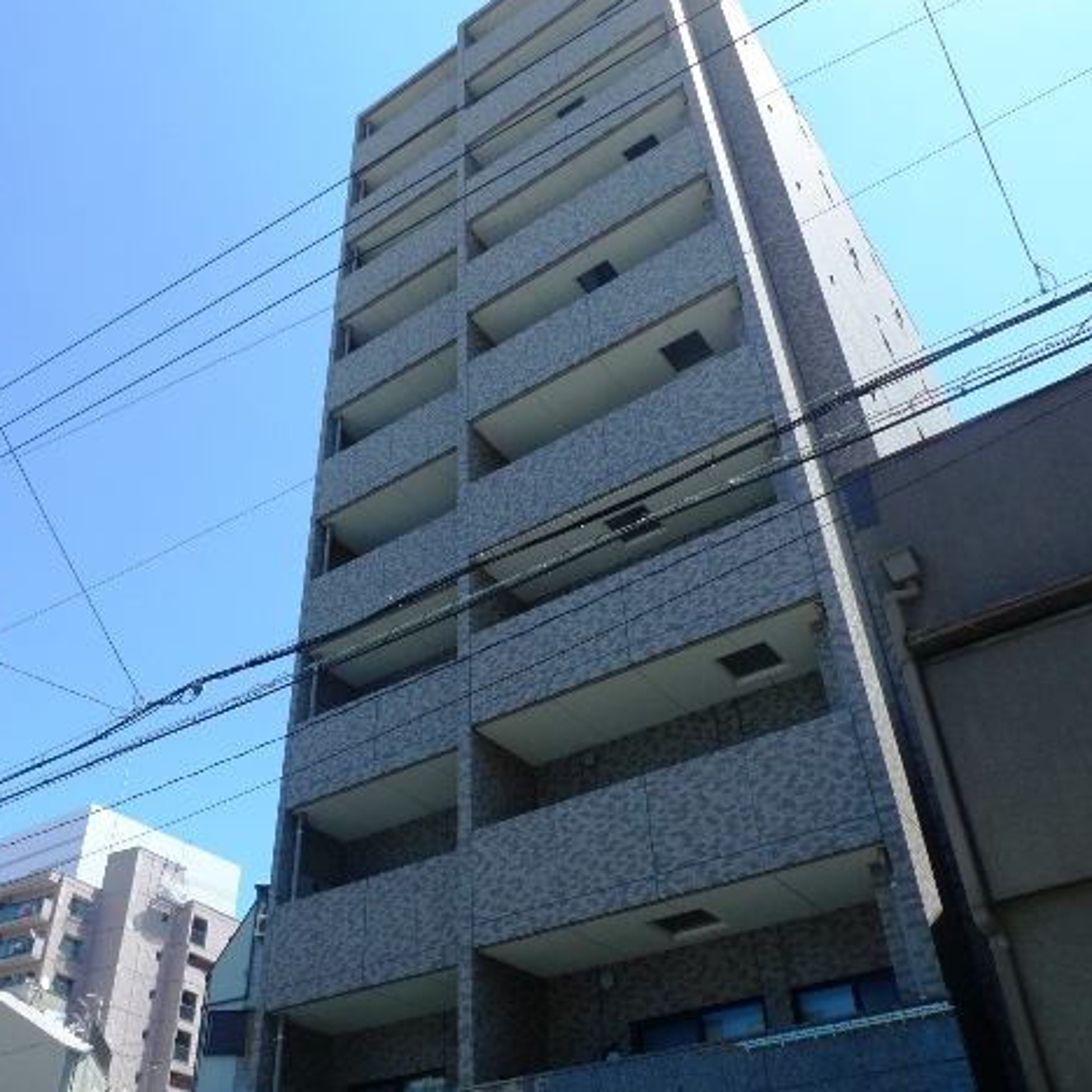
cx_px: 497
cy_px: 534
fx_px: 1035
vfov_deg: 55.6
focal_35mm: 29
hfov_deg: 55.5
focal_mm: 5.1
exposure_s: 1/640
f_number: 4
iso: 100
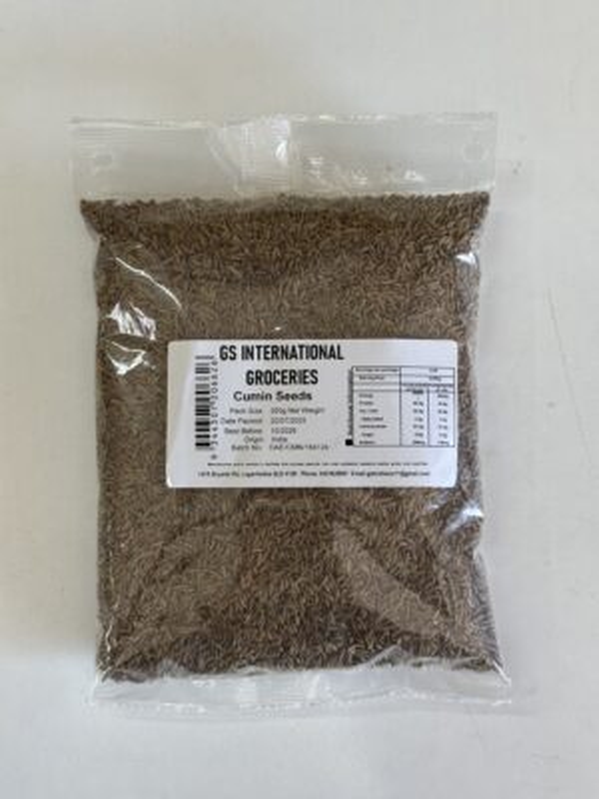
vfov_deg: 36.8
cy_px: 400
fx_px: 1200
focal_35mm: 52
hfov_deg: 28.0
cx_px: 300
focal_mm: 5.96
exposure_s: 1/100
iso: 64
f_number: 1.6
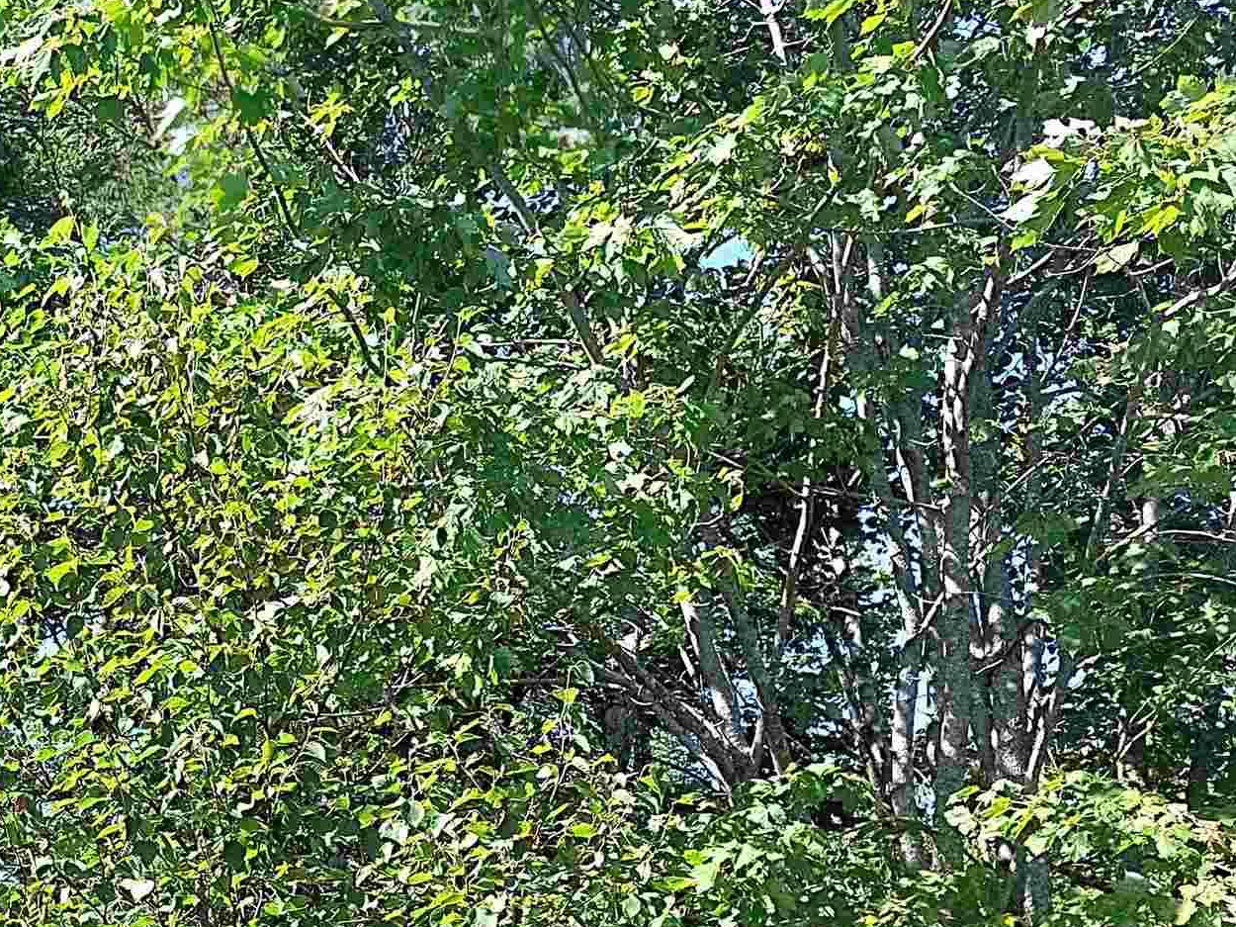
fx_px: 2106
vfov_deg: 23.9
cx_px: -249
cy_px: 892
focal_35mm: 59
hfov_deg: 28.4
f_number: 1.8
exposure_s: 1/123
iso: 25
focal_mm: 5.23
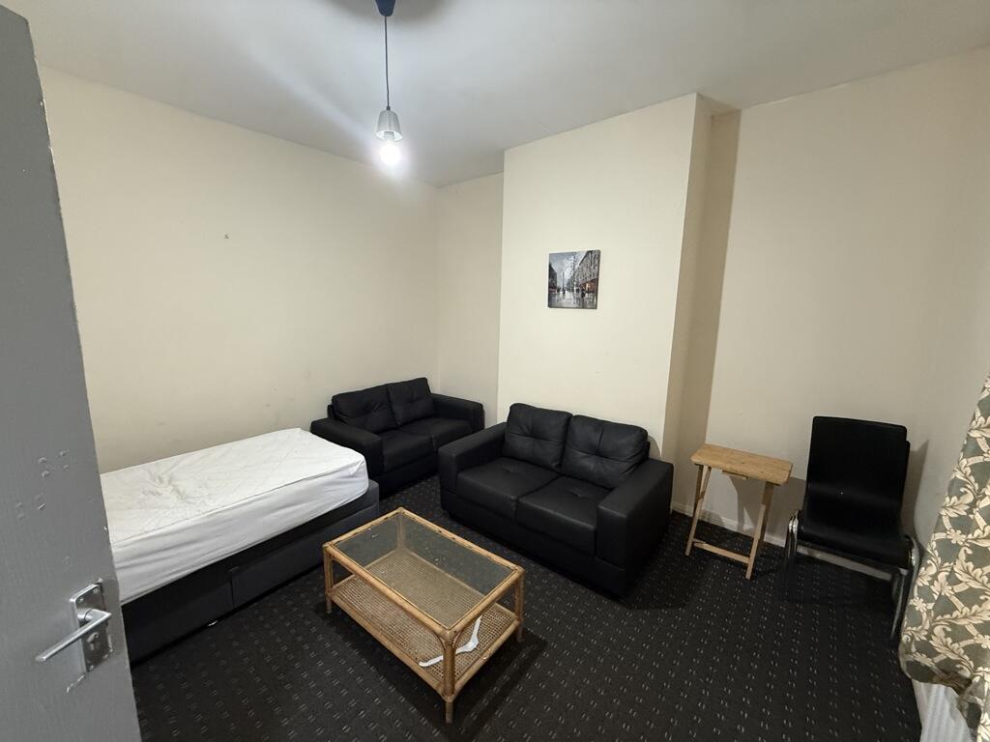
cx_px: 495
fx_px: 400
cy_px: 371
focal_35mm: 14
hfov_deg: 102.1
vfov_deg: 85.7
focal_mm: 2.22
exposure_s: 1/50
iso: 500
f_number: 2.2
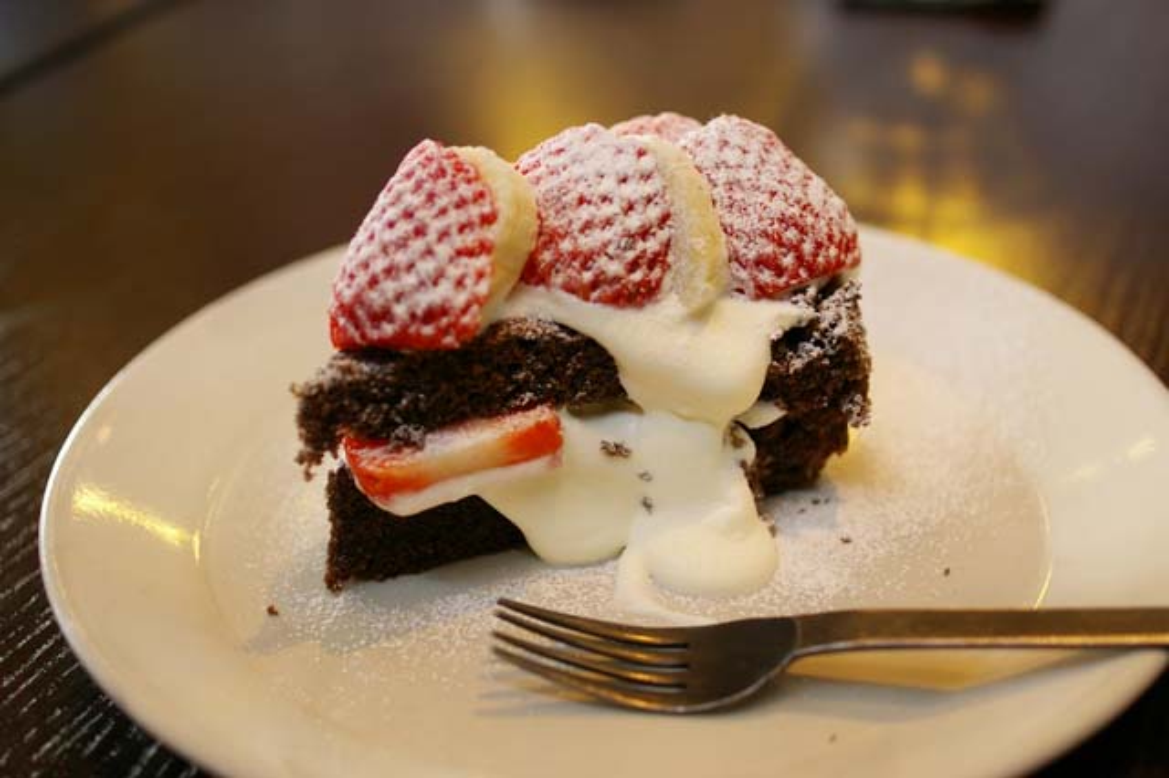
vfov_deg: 25.7
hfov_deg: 37.9
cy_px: 389
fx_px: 1704
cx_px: 584
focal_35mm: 52
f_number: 2.8
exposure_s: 1/50
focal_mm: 35
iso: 400
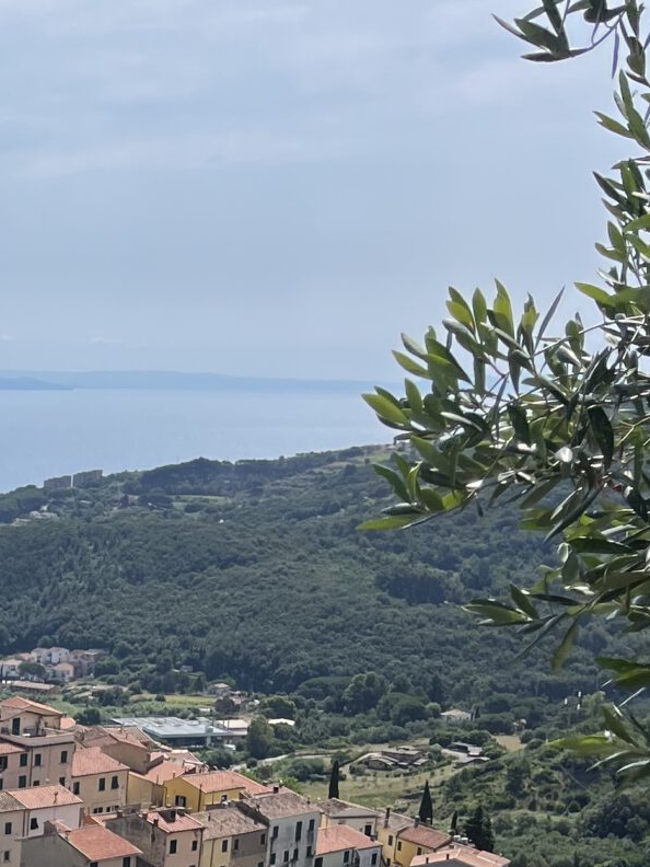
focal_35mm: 84
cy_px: 1156
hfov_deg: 16.5
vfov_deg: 21.0
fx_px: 2103
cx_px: -229
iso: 50
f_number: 1.6
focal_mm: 5.1
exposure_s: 1/4310
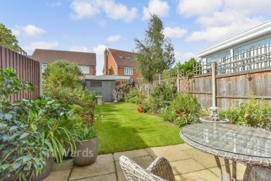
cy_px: 90
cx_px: 136
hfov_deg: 100.4
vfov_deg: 77.3
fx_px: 113
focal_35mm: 15
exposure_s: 1/250
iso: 500
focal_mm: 10
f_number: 8
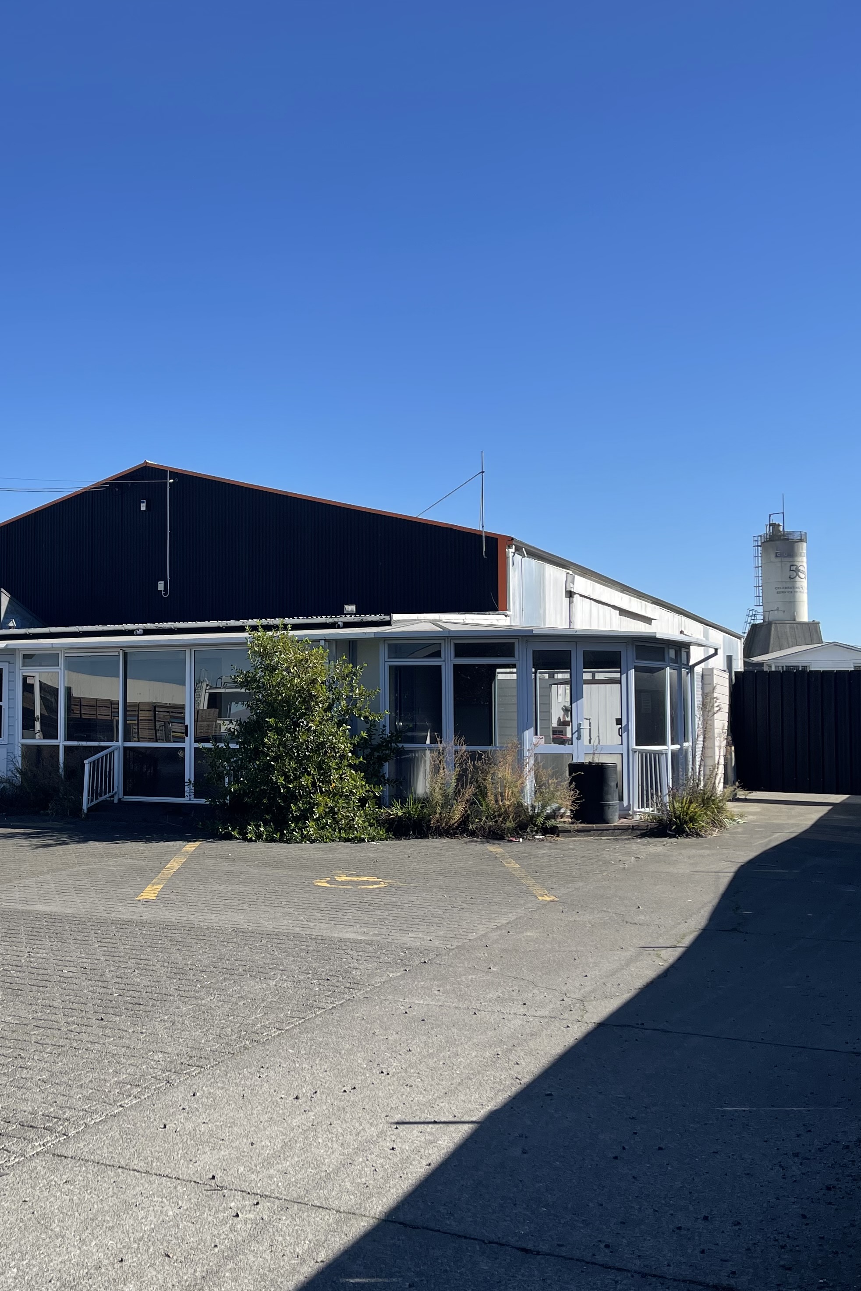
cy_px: 642
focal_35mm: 37
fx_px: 1327
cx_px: 168
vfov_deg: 51.9
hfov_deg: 34.8
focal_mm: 5.1
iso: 32
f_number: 1.6
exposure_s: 1/3086
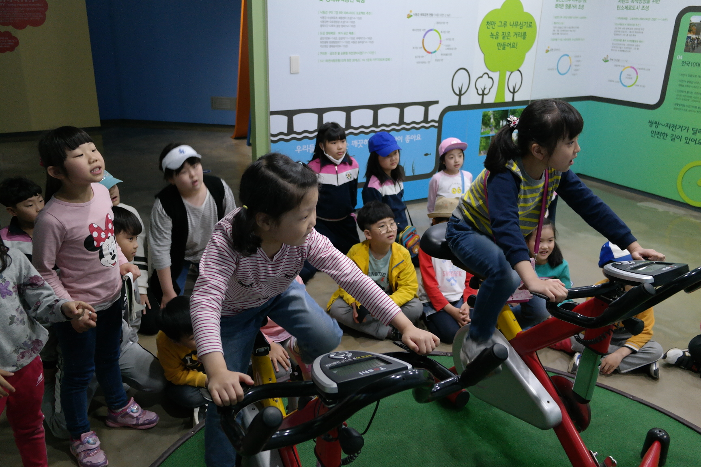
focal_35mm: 30
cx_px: 350
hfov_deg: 61.9
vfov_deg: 43.6
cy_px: 234
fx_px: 584
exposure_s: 1/40
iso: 800
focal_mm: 20
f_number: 3.5
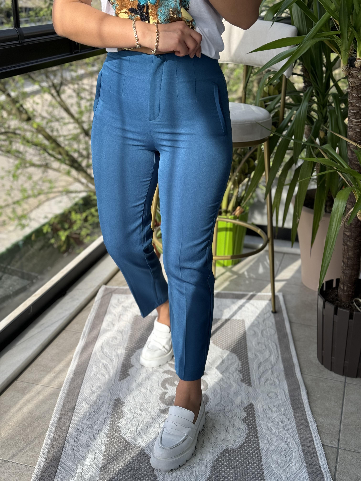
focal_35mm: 48
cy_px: 240
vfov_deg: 39.7
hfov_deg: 30.3
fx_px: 667
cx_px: 180
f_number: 1.78
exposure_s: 1/414
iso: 64
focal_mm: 6.86
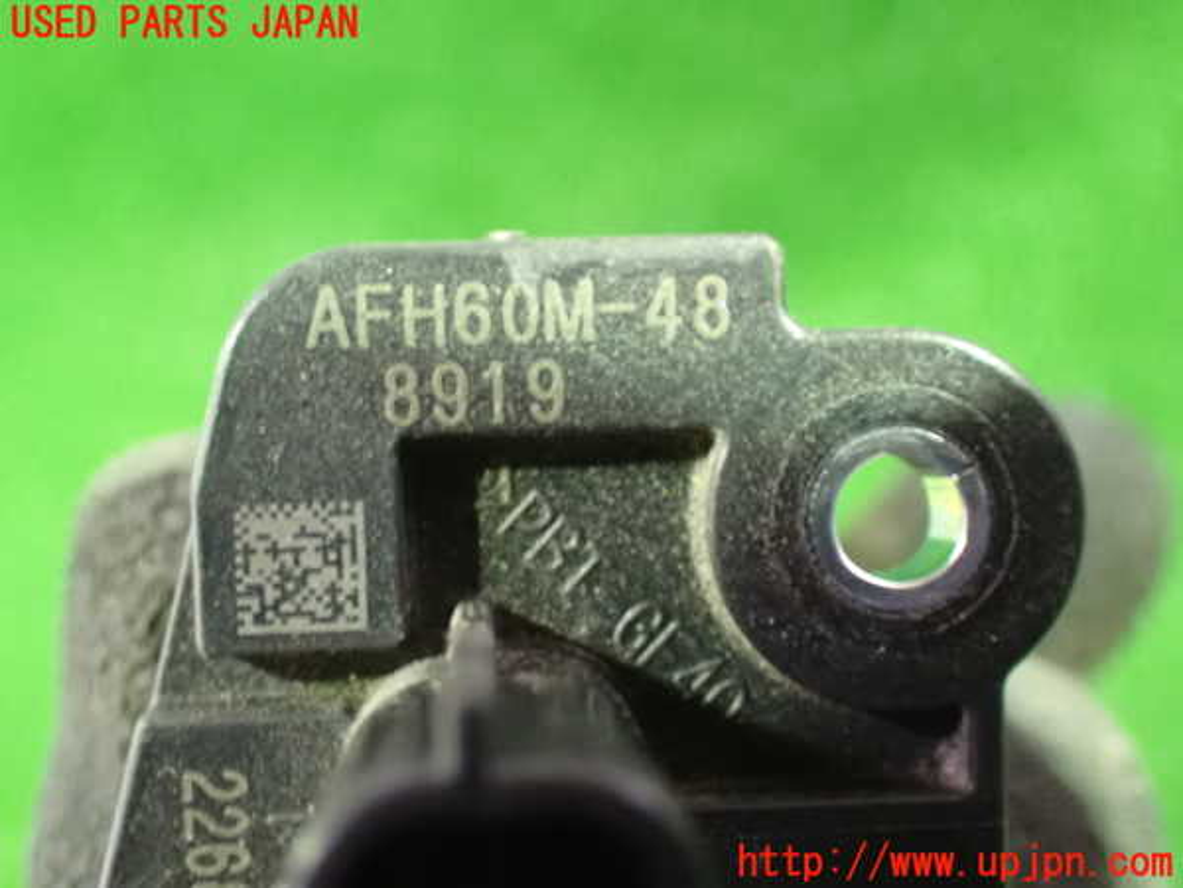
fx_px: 1709
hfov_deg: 38.2
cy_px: 444
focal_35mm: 50
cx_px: 592
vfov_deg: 29.1
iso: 1600
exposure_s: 1/8
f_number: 3.2
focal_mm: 9.01
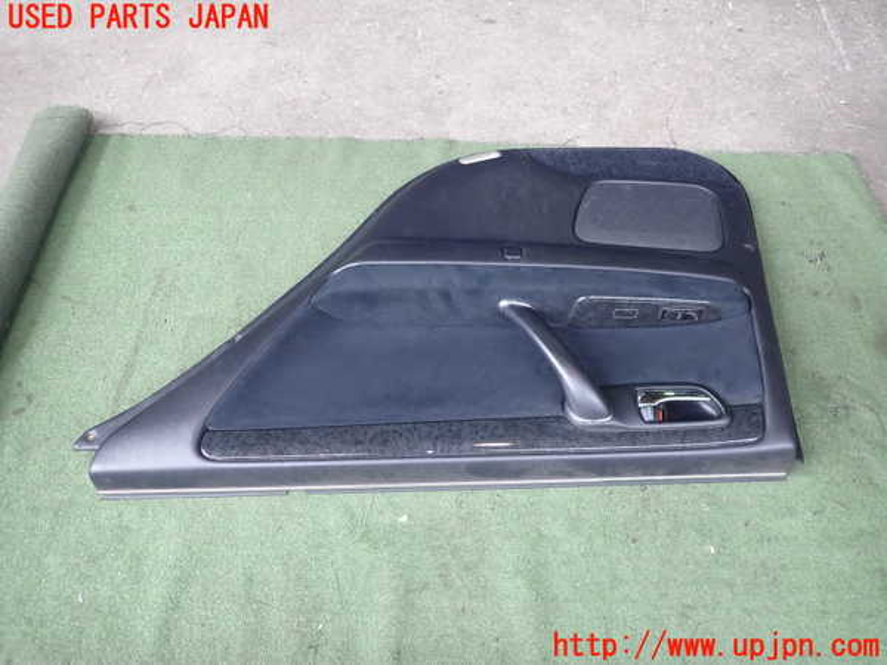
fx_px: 641
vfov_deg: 54.9
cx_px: 444
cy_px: 332
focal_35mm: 25
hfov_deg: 69.4
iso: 200
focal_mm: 4.5
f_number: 2
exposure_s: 1/125
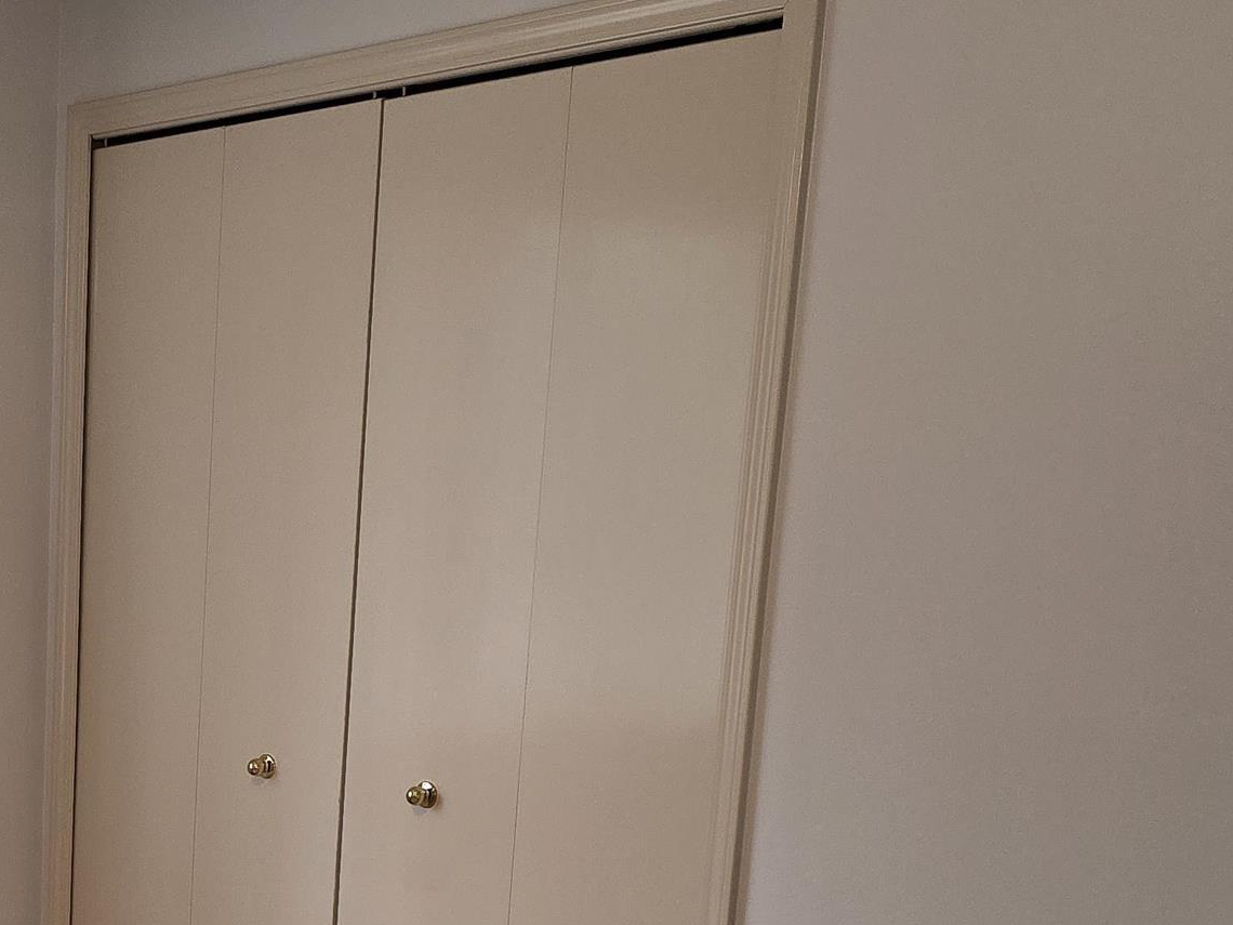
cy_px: 987
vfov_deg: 22.5
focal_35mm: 62
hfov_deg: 28.7
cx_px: -80
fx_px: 2208
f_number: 1.7
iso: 64
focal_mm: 6.3
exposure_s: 1/60
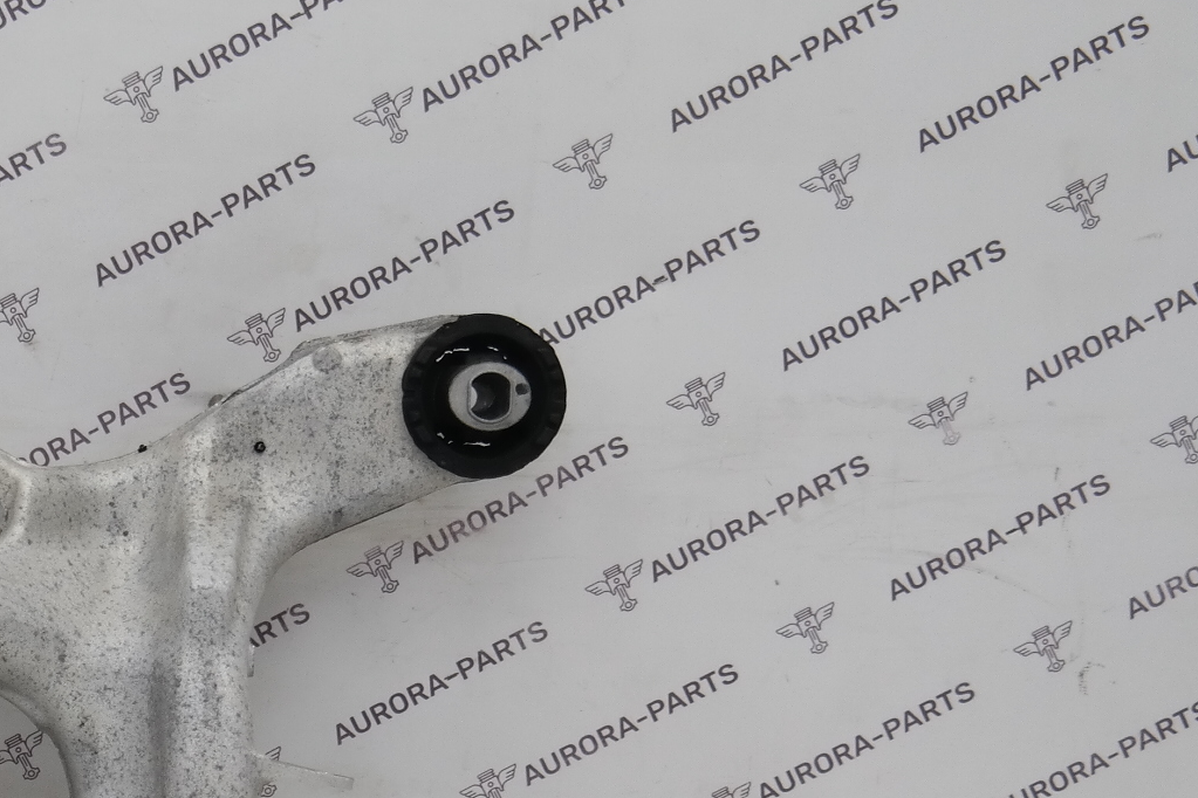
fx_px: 4259
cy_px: 817
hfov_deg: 15.3
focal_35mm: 128
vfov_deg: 10.6
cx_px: -322
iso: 200
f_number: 4
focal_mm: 29
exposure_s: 1/60
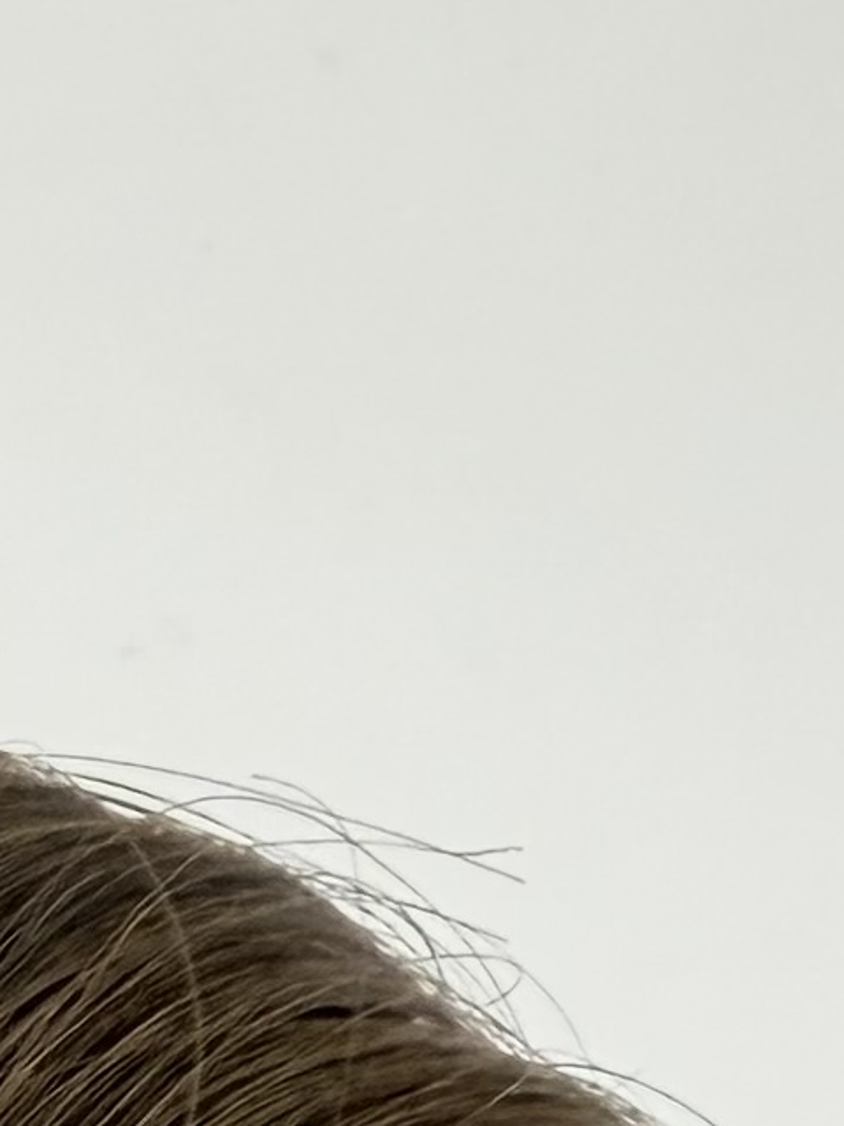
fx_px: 4198
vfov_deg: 12.2
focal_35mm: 129
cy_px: 2715
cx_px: -957
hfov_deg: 10.4
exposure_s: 1/100
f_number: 2.2
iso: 80
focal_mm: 2.22
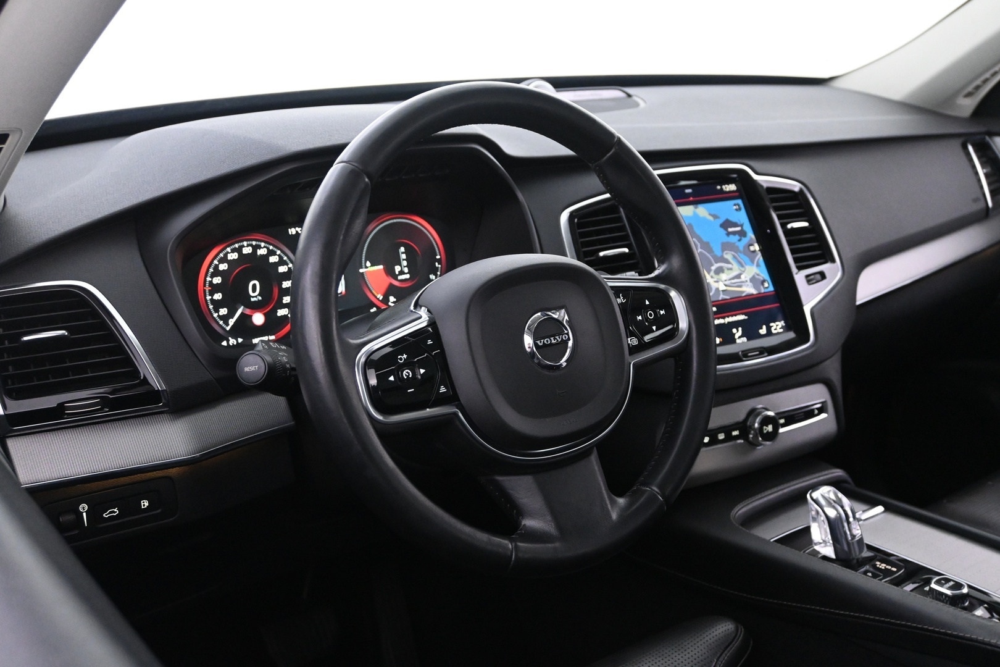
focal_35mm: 37
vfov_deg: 36.2
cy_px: 334
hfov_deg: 52.2
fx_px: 1021
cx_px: 500
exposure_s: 1/25
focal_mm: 24.5
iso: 3200
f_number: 4.2
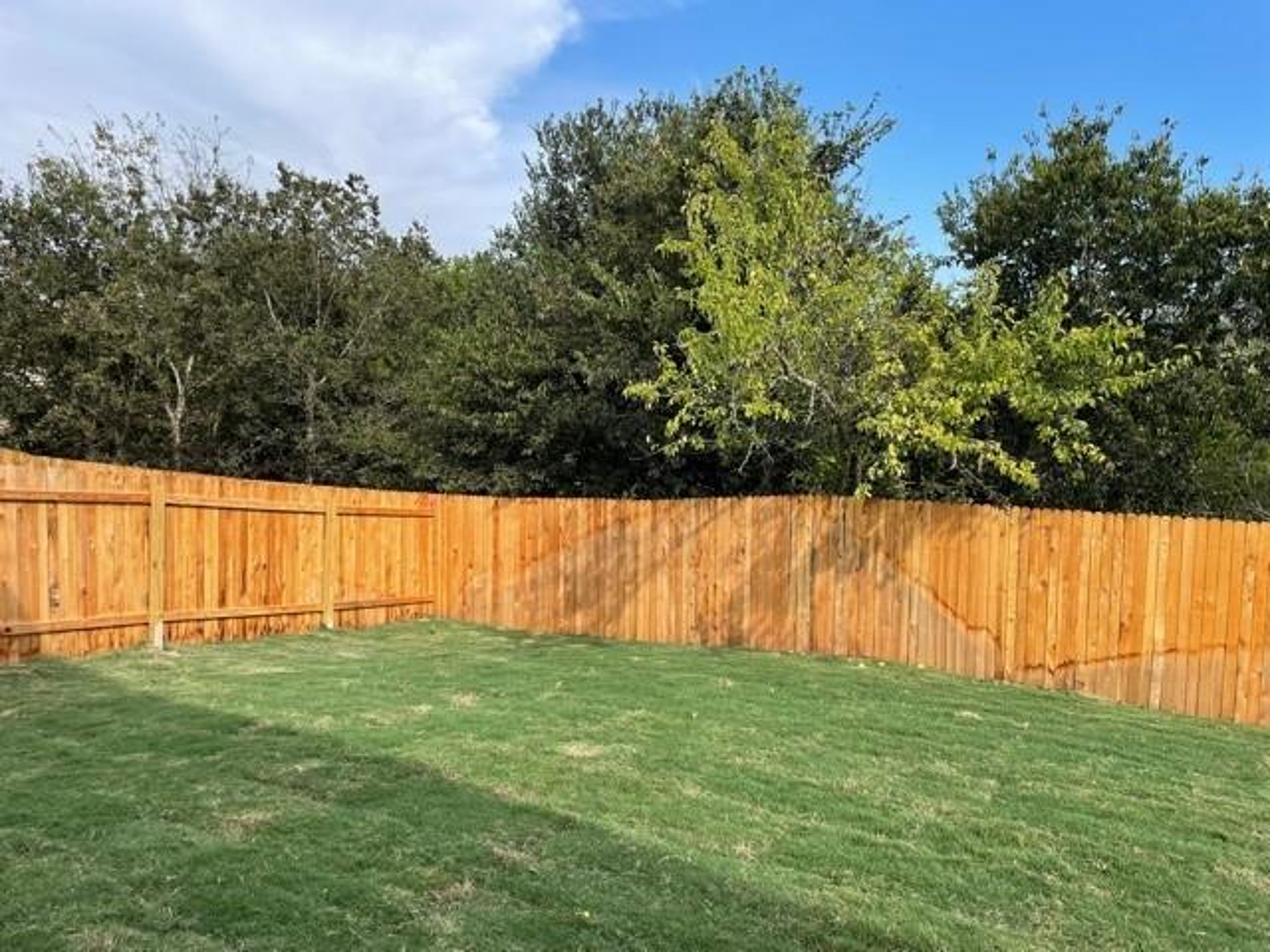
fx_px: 954
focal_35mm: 26
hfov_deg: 67.3
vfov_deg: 53.1
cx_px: 635
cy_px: 476
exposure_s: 1/1366
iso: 32
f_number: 1.6
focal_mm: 4.2
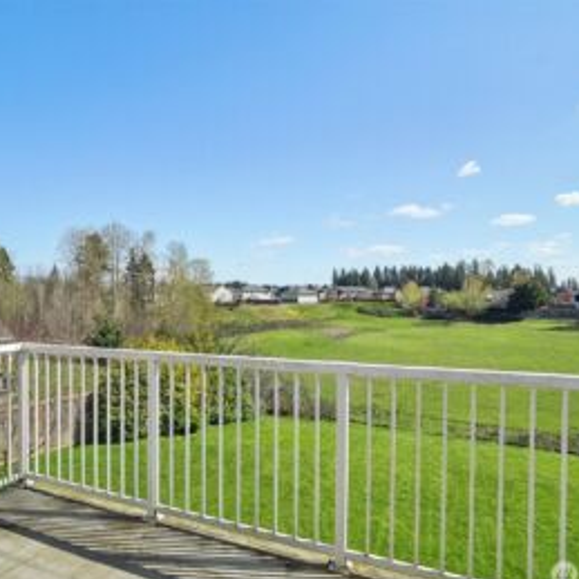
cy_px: 296
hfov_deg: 71.4
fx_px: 397
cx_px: 232
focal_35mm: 21
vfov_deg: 72.1
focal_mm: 16
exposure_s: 1/3200
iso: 1600
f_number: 8
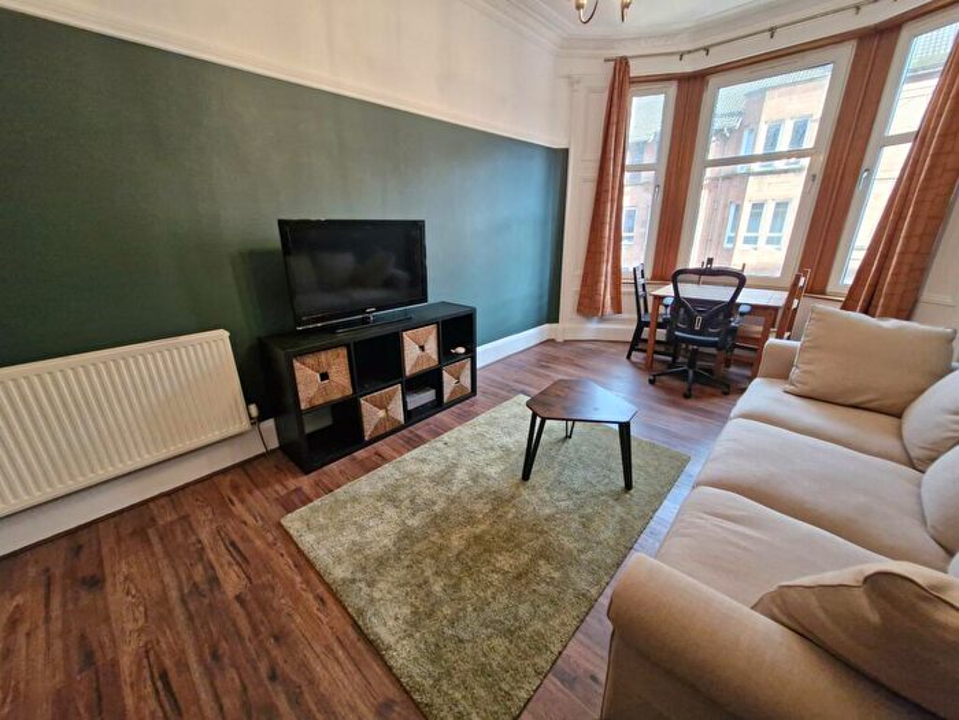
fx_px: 360
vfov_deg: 89.9
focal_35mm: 13
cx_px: 480
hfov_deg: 106.2
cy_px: 360
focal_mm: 1.74
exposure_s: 1/50
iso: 400
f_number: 2.2
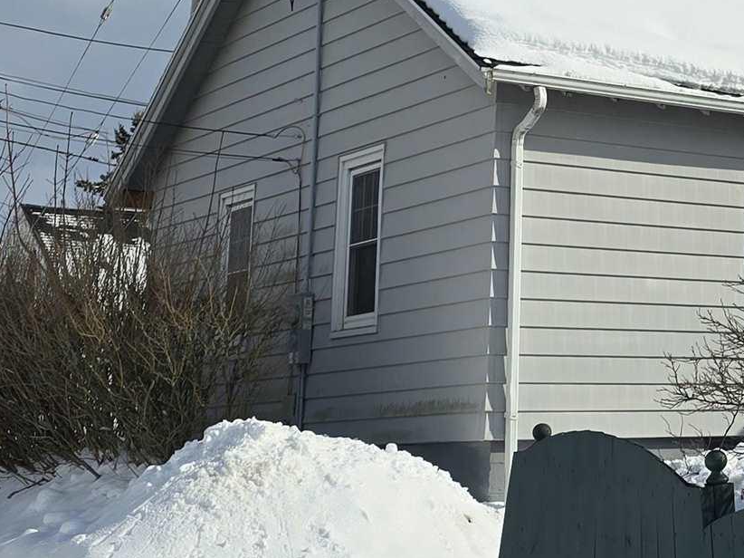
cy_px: 141
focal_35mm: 86
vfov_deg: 17.1
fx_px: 1848
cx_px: 1011
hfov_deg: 20.5
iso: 12
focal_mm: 6.3
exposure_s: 1/1654
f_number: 1.7
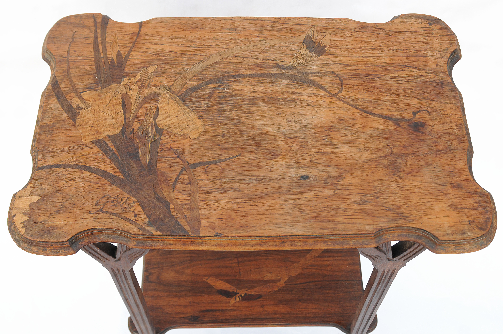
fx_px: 502
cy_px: 167
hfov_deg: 53.2
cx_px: 252
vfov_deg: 36.8
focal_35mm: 36
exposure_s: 1/200
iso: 250
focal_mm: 24
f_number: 5
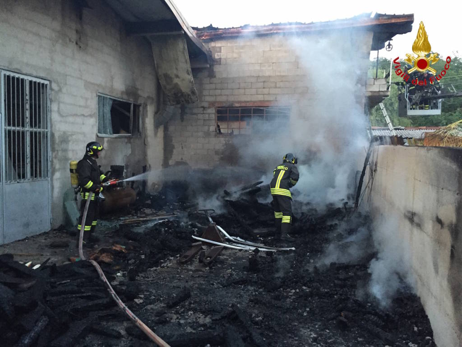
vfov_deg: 48.2
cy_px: 174
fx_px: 387
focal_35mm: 29
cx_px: 231
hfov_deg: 61.7
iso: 250
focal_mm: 4.15
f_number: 2.2
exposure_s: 1/30
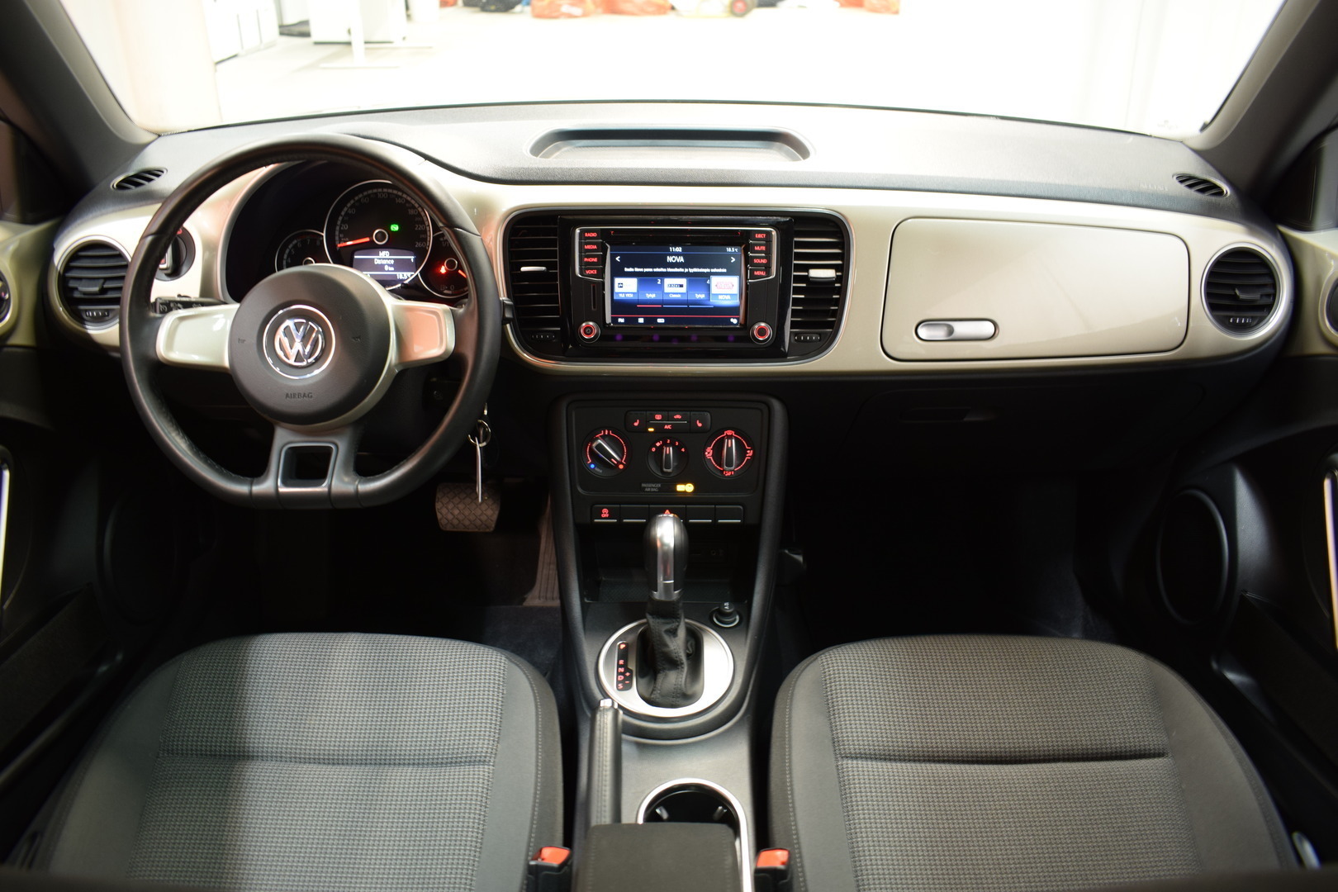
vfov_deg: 47.9
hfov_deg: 67.4
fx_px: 1003
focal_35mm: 27
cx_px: 669
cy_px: 446
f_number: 3.5
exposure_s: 1/3
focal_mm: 18
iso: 500
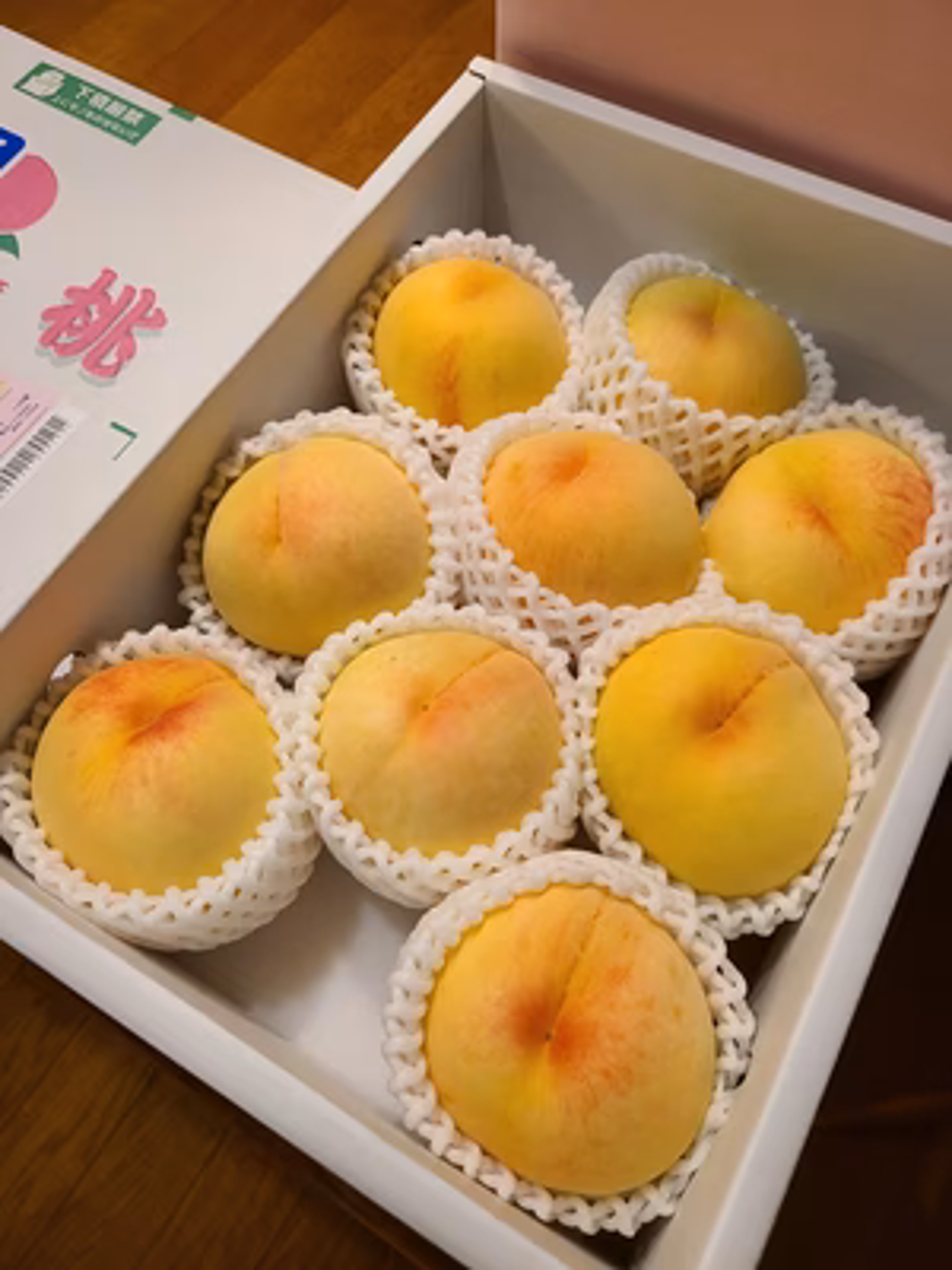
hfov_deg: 53.1
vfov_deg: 67.3
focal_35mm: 26
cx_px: 476
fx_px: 953
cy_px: 635
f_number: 1.8
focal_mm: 5.4
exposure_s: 1/60
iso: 80
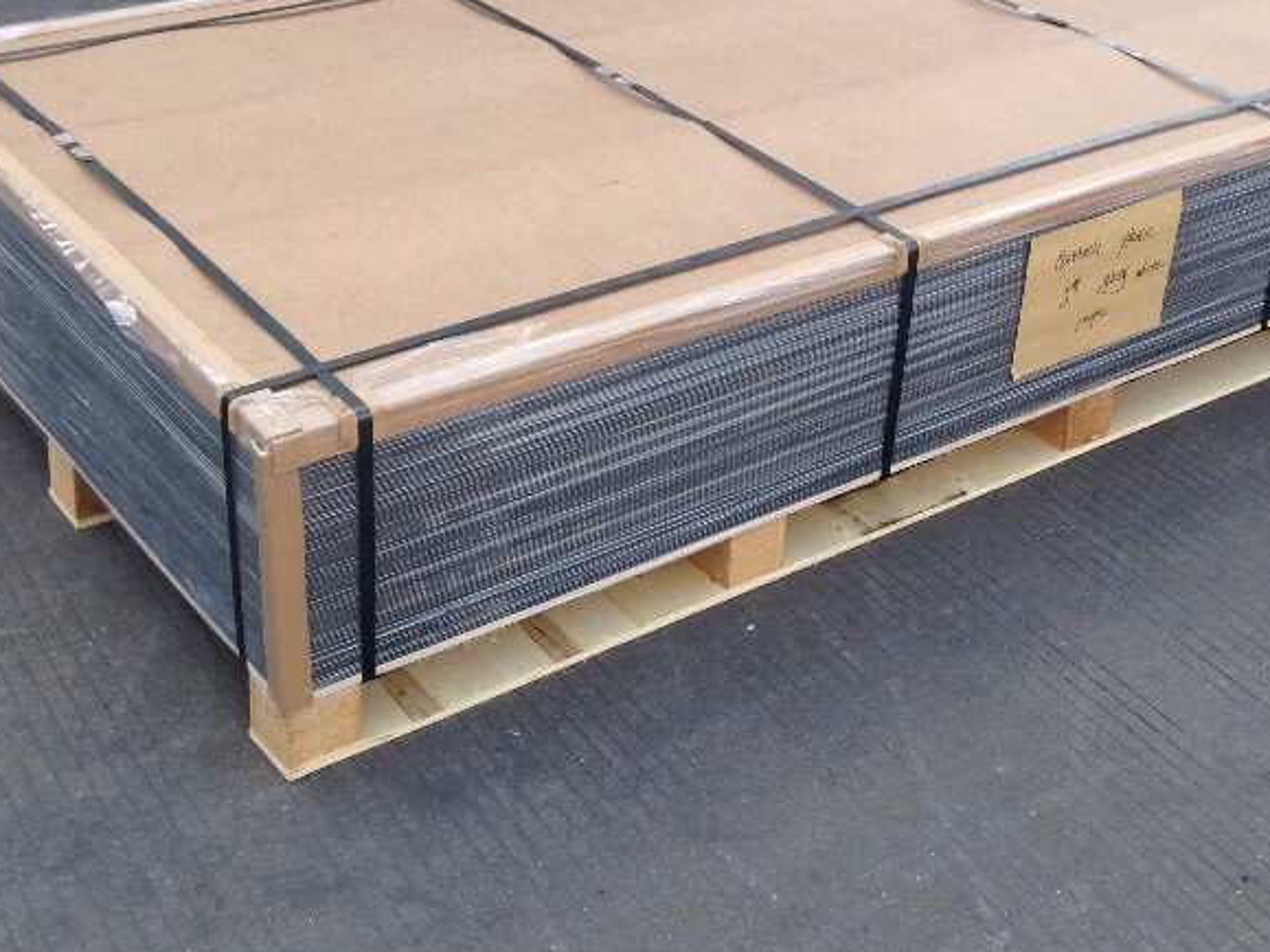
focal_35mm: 57
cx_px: 715
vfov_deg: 25.4
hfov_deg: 33.7
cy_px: 257
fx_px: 2091
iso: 50
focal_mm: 4.12
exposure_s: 1/423
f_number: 2.4
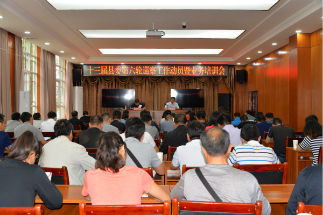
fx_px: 341
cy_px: 108
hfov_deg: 50.7
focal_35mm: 38
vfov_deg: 35.1
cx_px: 162
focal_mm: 38
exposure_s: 1/100
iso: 1600
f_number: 5.6
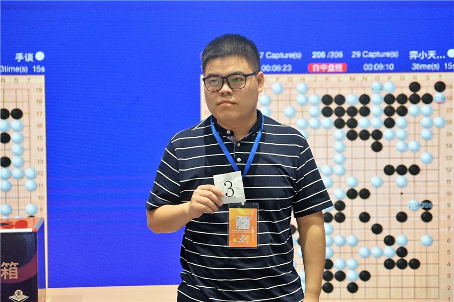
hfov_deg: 21.0
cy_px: 151
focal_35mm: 97
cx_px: 227
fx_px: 1223
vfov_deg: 14.1
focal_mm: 65
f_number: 4
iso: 2500
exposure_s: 1/100
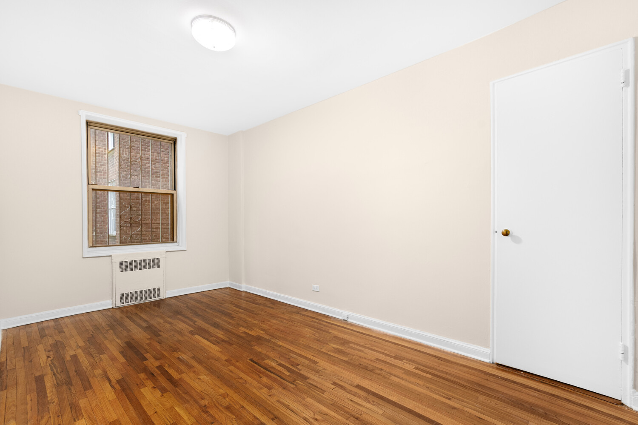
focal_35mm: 15
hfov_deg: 100.4
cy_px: 212
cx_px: 319
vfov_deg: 77.3
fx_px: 266
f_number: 8
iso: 200
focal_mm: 10
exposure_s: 2.5
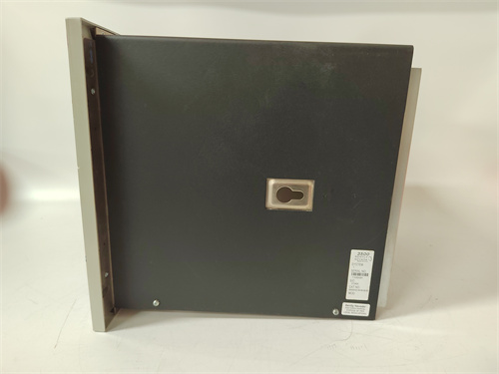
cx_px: 250
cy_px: 187
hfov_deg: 73.9
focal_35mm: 23
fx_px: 332
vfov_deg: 58.9
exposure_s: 1/50
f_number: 1.9
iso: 1669
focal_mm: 5.52
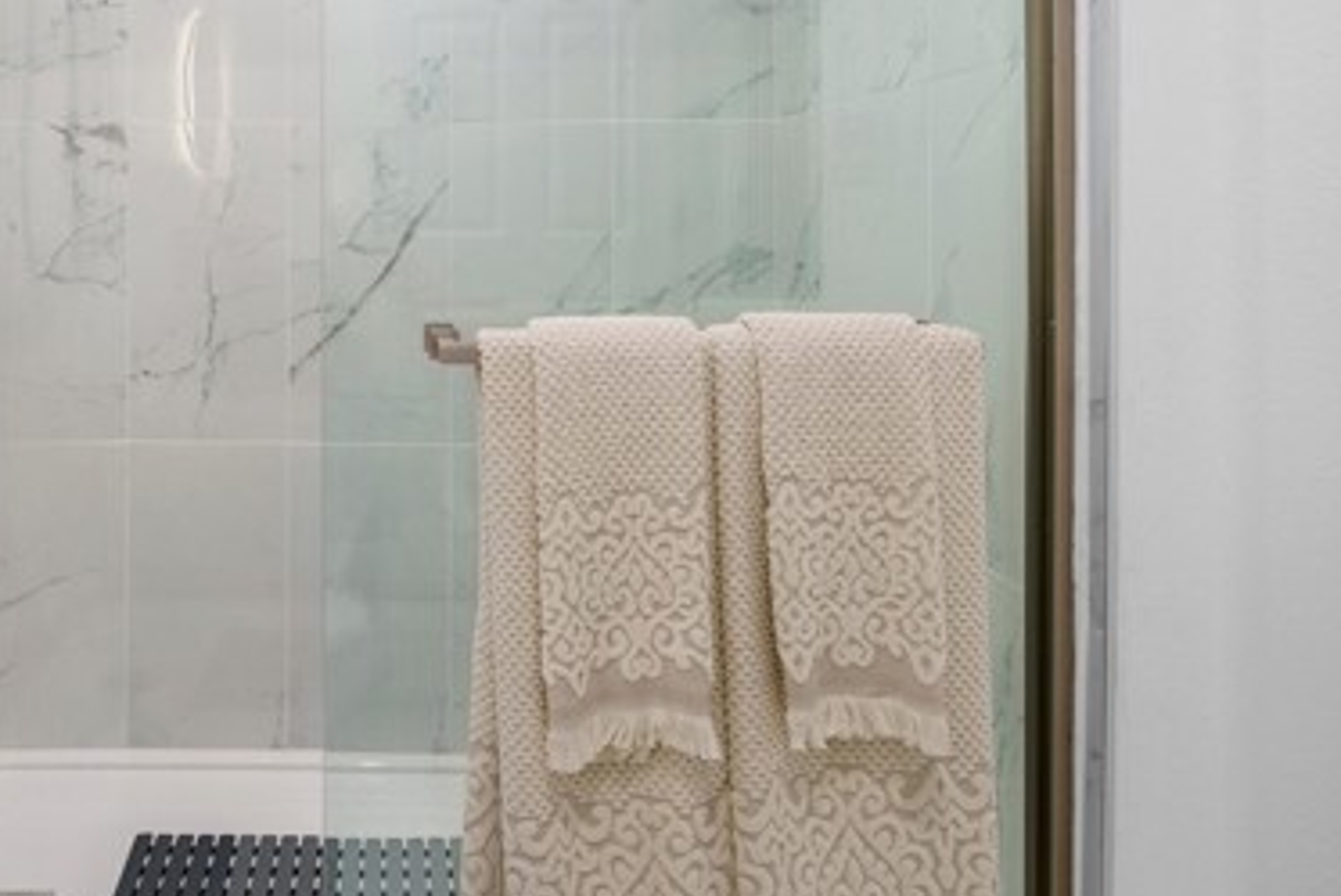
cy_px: 245
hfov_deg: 69.7
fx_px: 894
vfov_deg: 51.3
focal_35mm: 24
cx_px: 367
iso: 640
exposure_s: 1/80
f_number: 5.6
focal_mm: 14
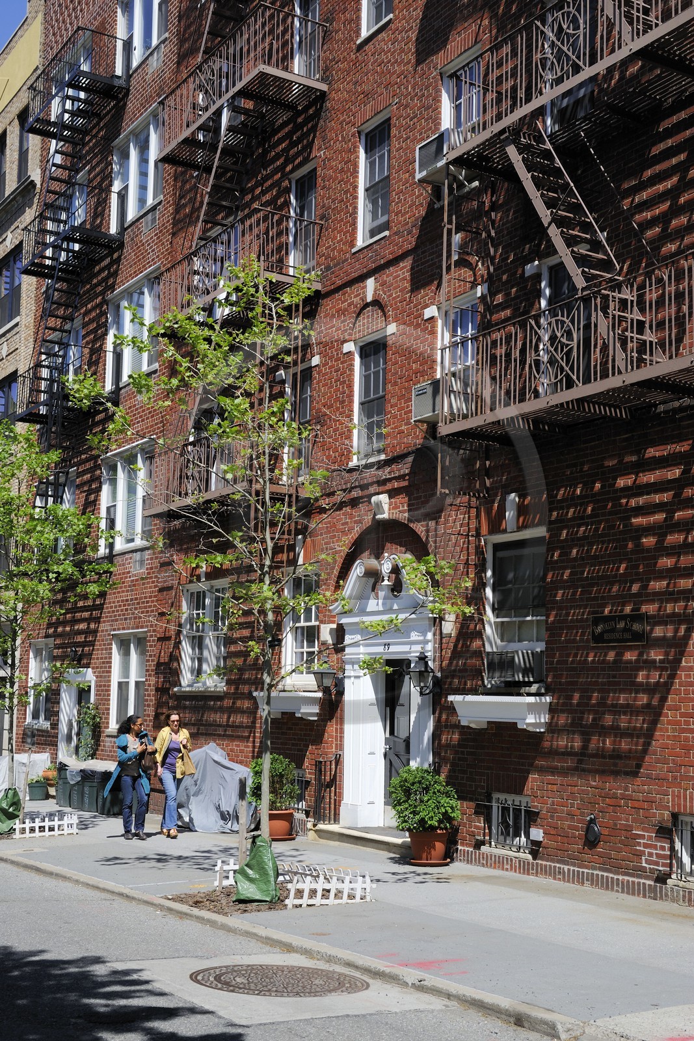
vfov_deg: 44.5
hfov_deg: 30.5
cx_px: 347
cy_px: 520
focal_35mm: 44
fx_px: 1272
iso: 200
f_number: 11
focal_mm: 44
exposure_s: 1/200
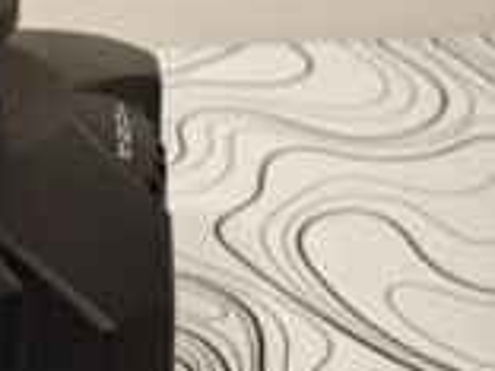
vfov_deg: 7.9
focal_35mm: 188
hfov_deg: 10.3
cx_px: -121
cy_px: 147
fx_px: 2688
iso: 800
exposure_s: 1/100
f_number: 1.8
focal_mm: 12.28
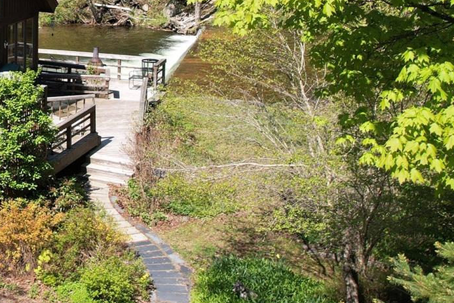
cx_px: -71
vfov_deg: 20.4
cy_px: 14
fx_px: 820
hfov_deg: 27.7
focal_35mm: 65
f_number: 2.8
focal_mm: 8.38
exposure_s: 1/1000
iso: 100
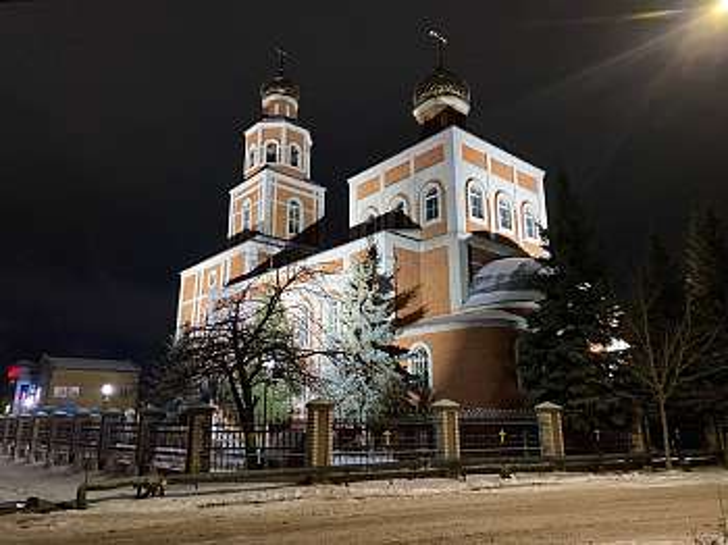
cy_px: 272
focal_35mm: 26
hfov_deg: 67.3
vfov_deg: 53.0
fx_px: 546
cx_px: 364
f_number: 1.8
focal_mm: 4.25
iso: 640
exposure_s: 1/40
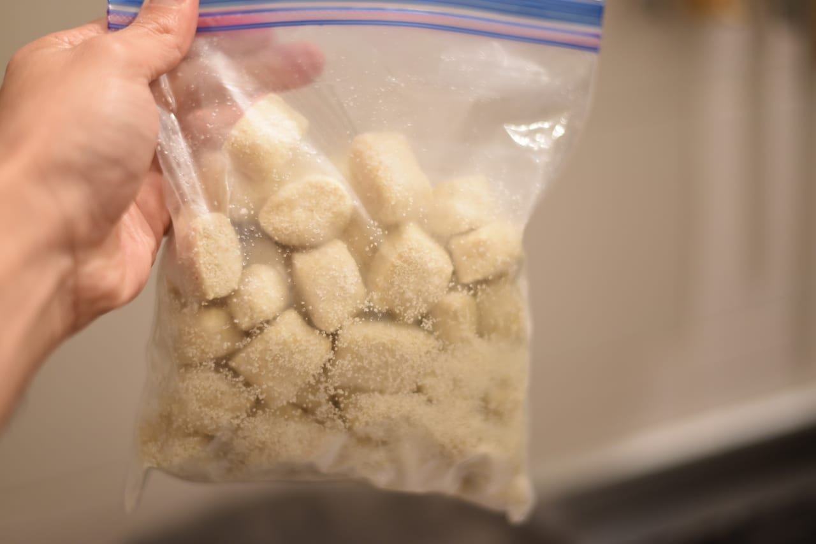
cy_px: 272
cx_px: 408
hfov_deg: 39.6
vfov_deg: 27.0
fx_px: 1134
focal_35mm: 50
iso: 800
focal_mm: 50
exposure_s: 1/60
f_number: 2
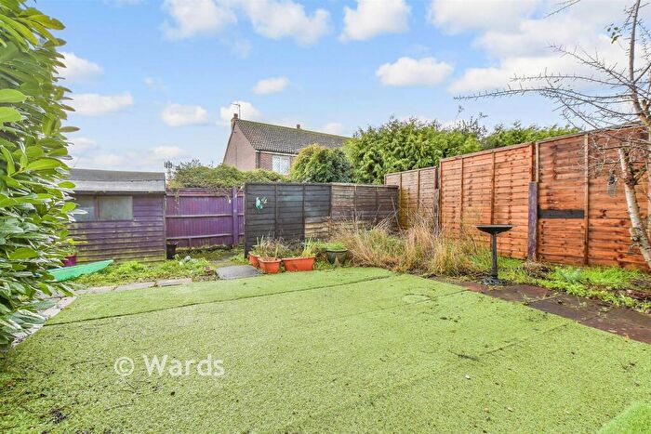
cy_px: 217
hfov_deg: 71.5
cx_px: 326
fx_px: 452
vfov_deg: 51.3
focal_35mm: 25
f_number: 8
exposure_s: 1/80
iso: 160
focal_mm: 17
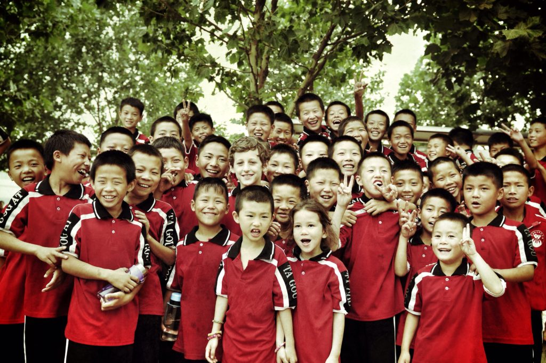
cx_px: 273
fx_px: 545
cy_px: 182
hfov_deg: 53.2
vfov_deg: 36.8
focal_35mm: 36
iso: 320
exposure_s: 1/400
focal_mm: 24
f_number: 2.8
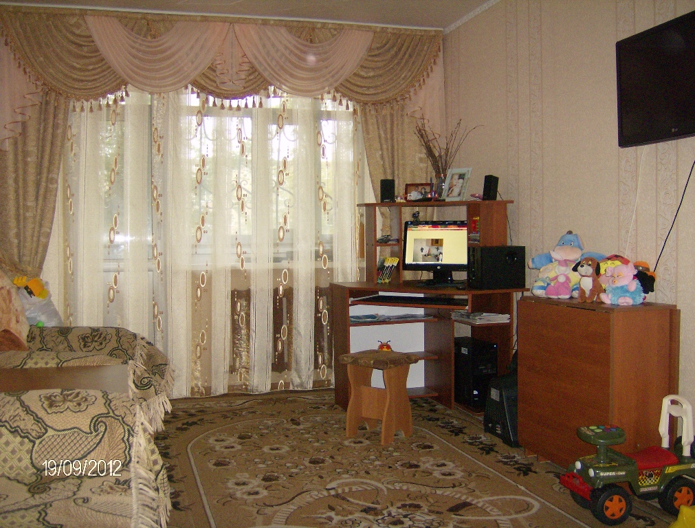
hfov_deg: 51.1
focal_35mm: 36
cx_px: 348
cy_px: 264
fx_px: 726
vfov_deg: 40.0
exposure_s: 1/60
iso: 200
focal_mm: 6
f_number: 2.8
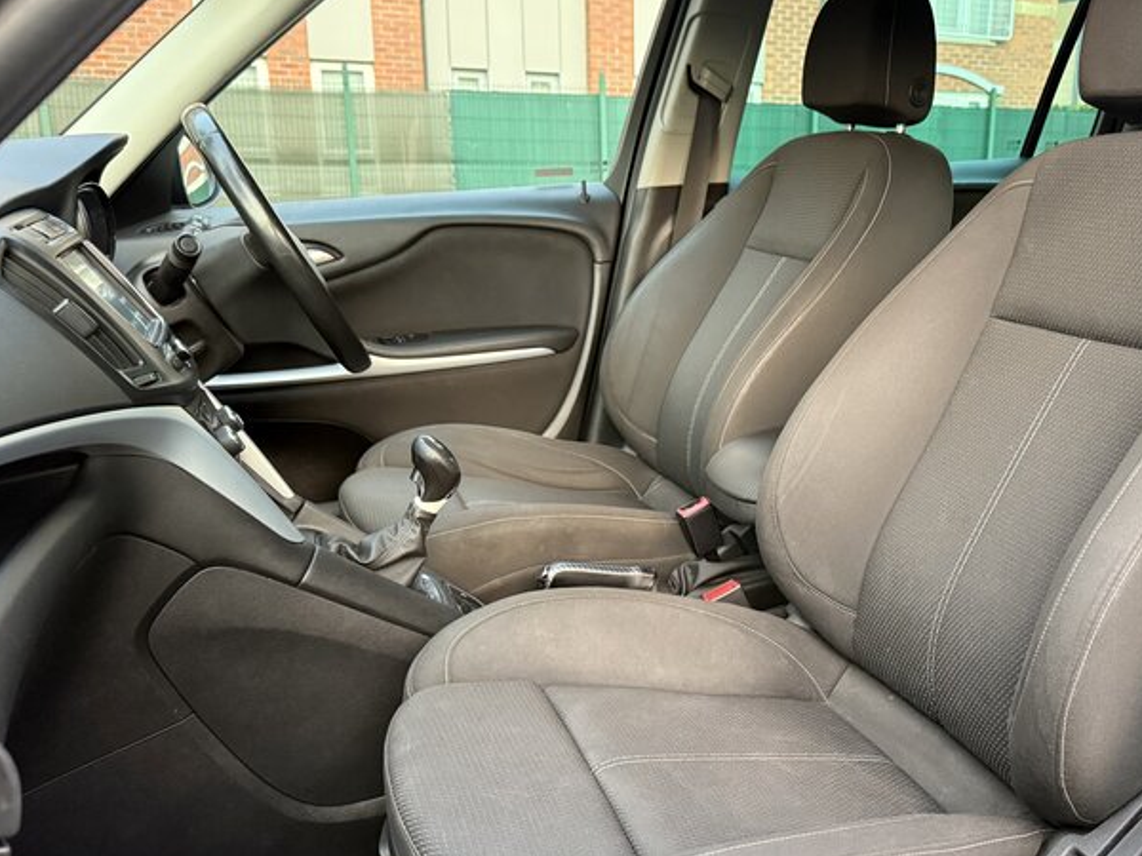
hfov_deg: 55.9
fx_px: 1056
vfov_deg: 44.1
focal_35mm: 32
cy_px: 474
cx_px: 740
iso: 640
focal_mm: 6.76
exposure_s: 1/60
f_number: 1.78
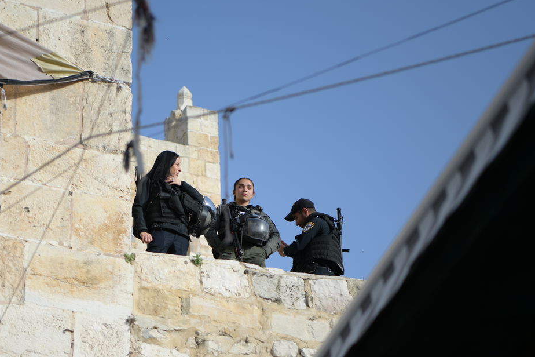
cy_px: 250
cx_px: 190
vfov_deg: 12.9
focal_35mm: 106
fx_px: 1575
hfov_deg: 19.2
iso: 80
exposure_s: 1/1250
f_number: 2.8
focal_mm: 70
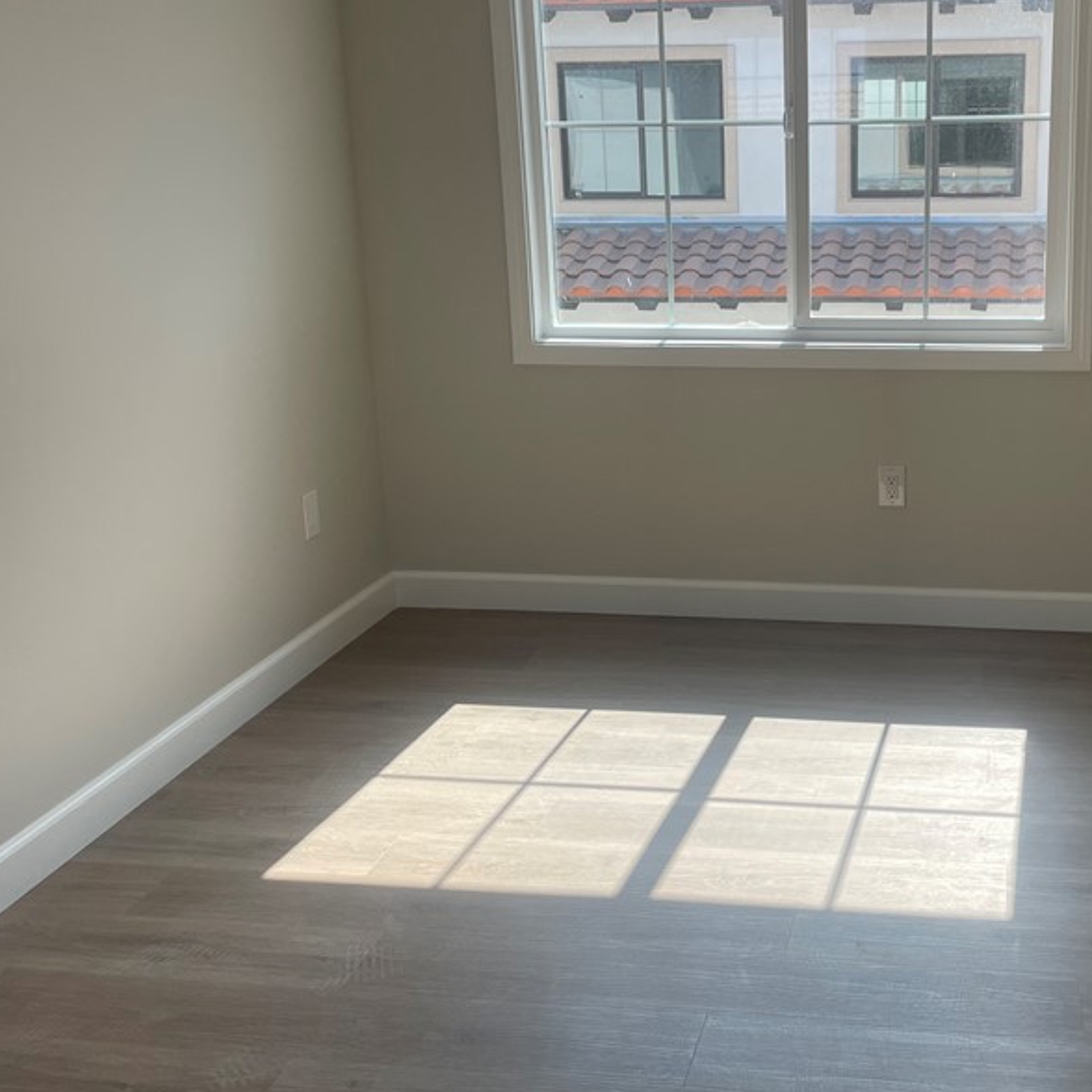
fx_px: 1428
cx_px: 778
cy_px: 474
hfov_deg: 41.0
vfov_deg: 41.8
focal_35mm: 40
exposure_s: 1/593
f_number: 1.6
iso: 32
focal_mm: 4.2
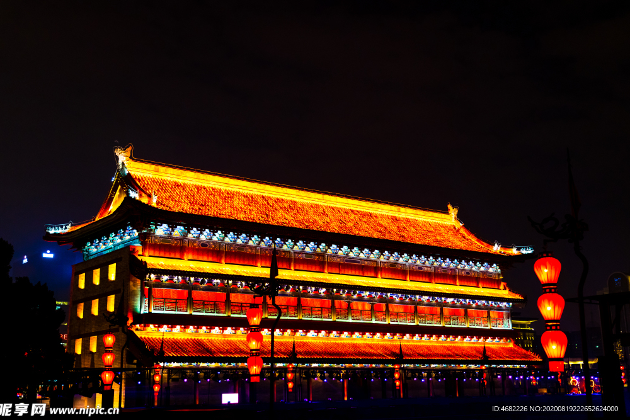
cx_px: 309
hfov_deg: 45.4
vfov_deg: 31.2
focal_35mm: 43
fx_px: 753
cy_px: 206
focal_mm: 42
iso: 3200
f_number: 4
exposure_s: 1/50
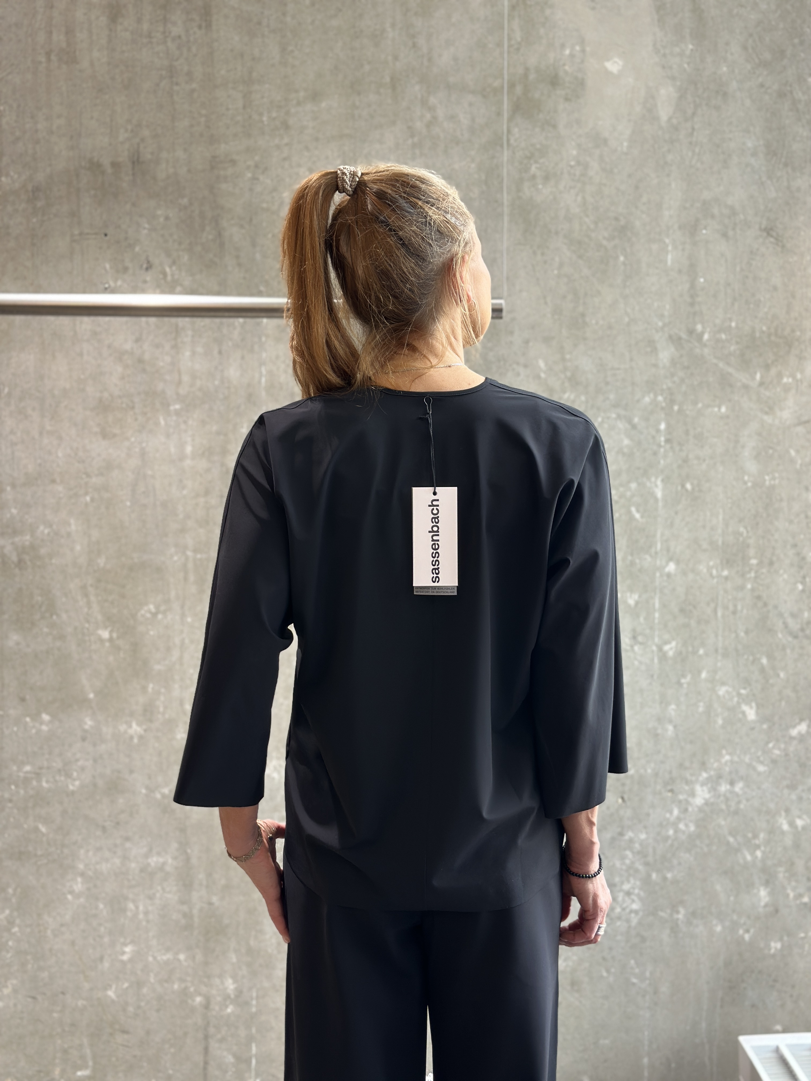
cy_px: 540
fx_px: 1499
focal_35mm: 48
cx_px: 406
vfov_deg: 39.7
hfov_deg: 30.3
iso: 64
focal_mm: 6.86
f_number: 1.78
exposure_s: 1/50
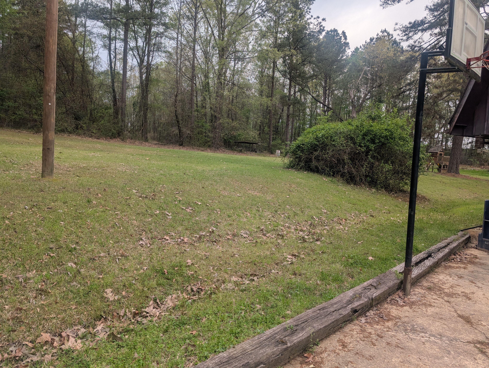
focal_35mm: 24
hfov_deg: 71.5
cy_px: 184
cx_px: 244
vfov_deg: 56.9
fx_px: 340
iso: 29
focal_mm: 6.9
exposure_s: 1/227
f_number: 1.68
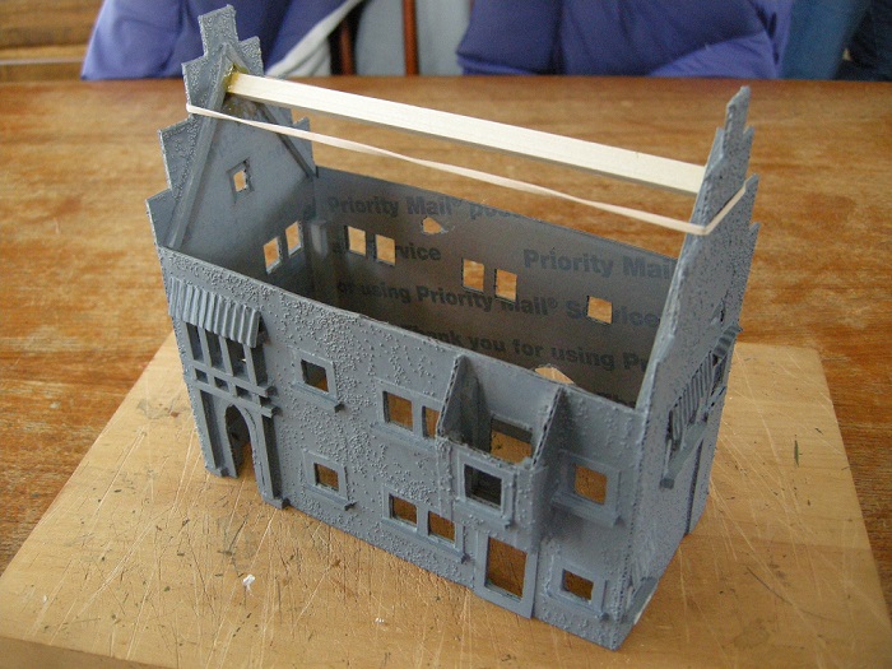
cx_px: 446
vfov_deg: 40.7
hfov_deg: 52.6
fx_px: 902
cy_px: 334
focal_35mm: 35
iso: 400
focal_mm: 7.5
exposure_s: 1/36.3
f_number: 2.7
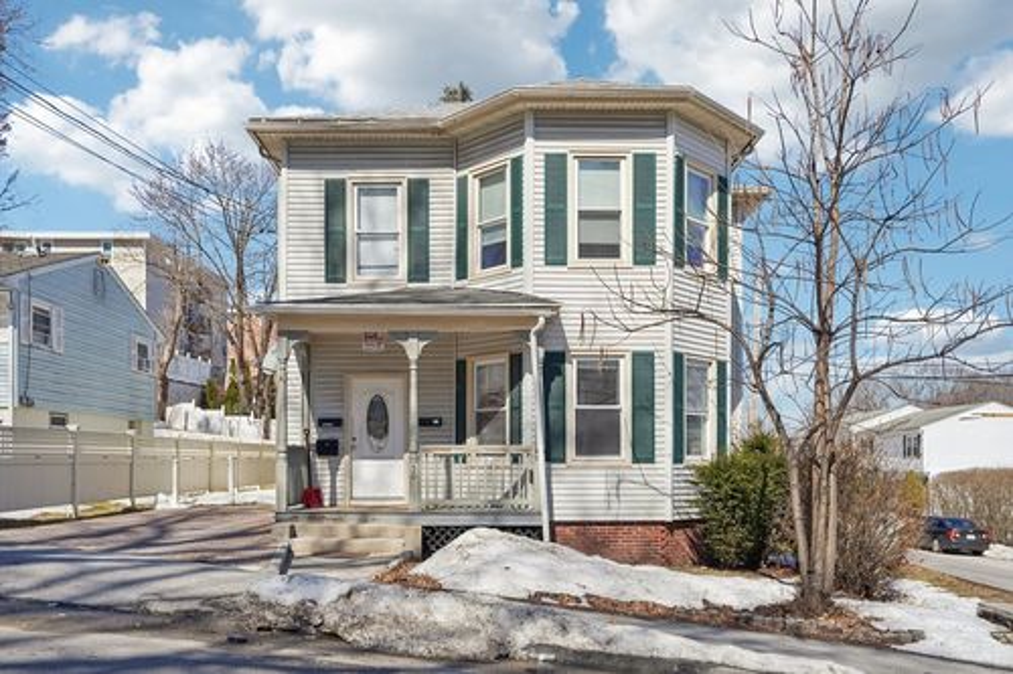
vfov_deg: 42.3
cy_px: 337
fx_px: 872
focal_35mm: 31
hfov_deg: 60.3
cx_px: 506
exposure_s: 1/320
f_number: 8
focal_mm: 31
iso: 100
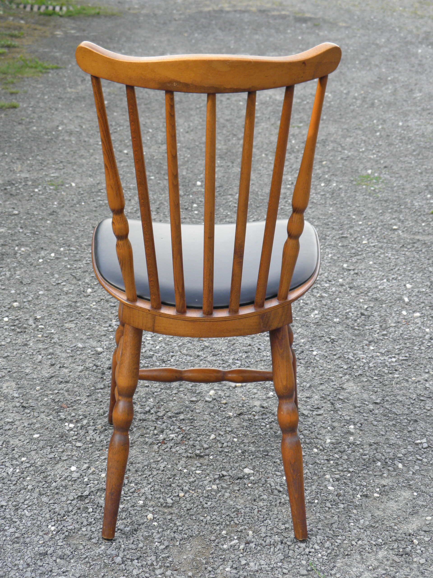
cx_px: 216
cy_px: 289
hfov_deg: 21.6
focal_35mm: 68
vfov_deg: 28.6
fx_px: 1134
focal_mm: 12.2
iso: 100
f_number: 4.3
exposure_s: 1/60
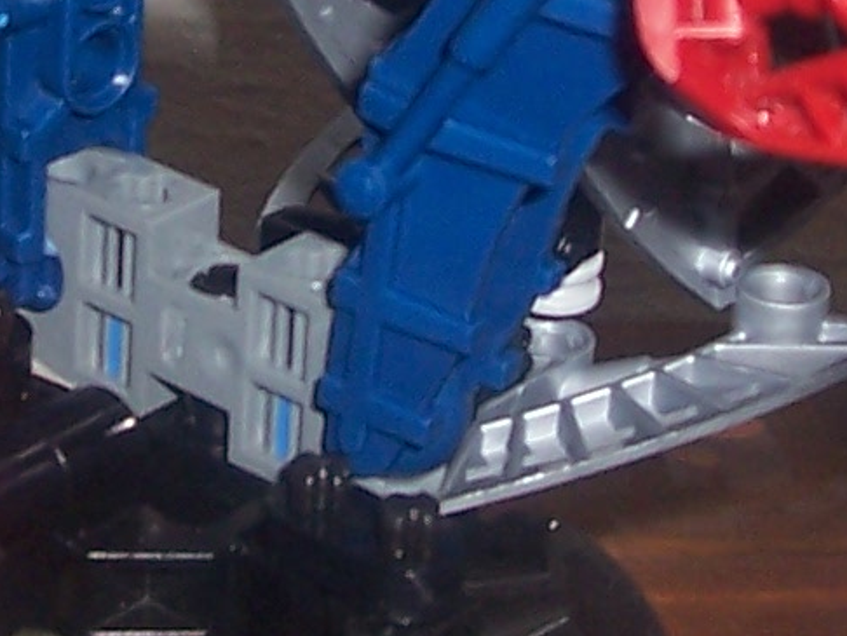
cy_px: 54
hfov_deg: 11.0
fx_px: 4382
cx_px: 105
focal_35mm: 179
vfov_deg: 8.3
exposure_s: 1/60
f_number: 2.7
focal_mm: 5.6
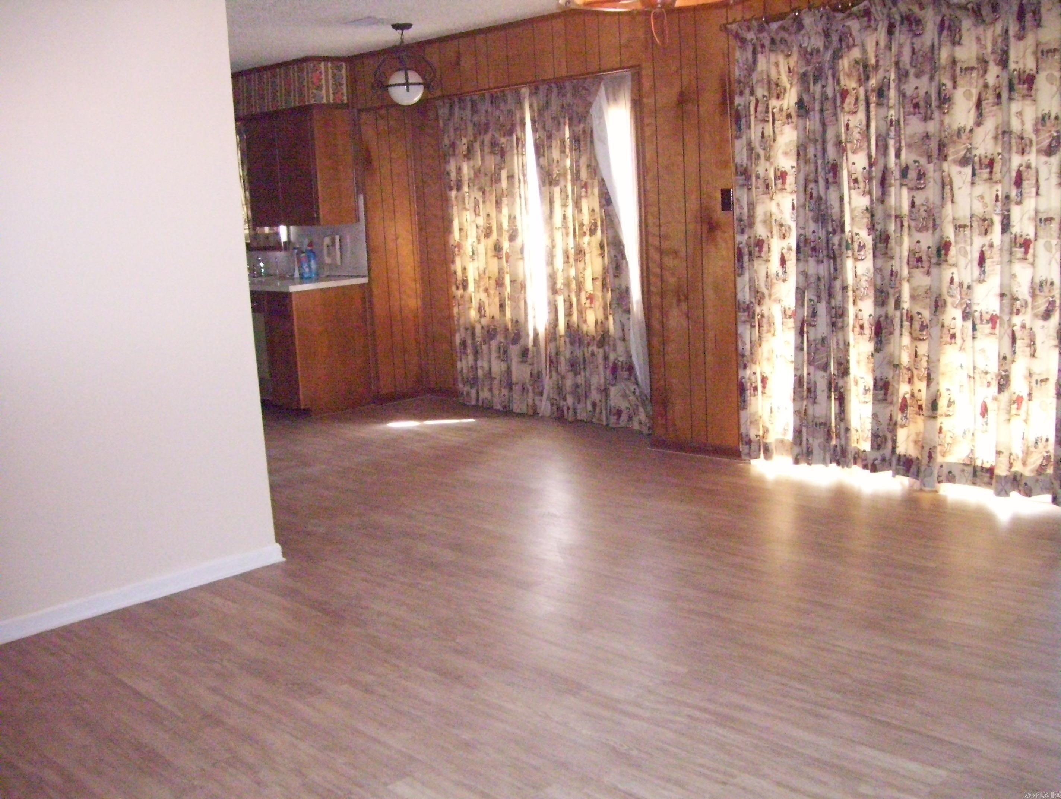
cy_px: 400
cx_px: 530
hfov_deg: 51.3
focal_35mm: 36
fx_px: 1105
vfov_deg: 39.7
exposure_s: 1/125
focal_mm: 6
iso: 1250
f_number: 2.7
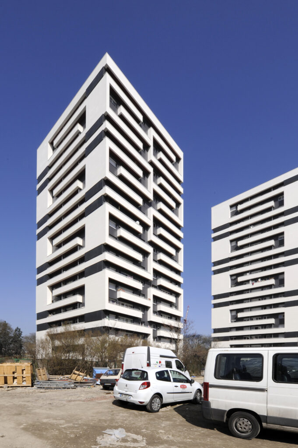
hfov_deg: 81.1
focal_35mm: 14
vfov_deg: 104.3
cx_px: 149
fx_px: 174
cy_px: 224
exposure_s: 1/100
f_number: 22
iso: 200
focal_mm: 14
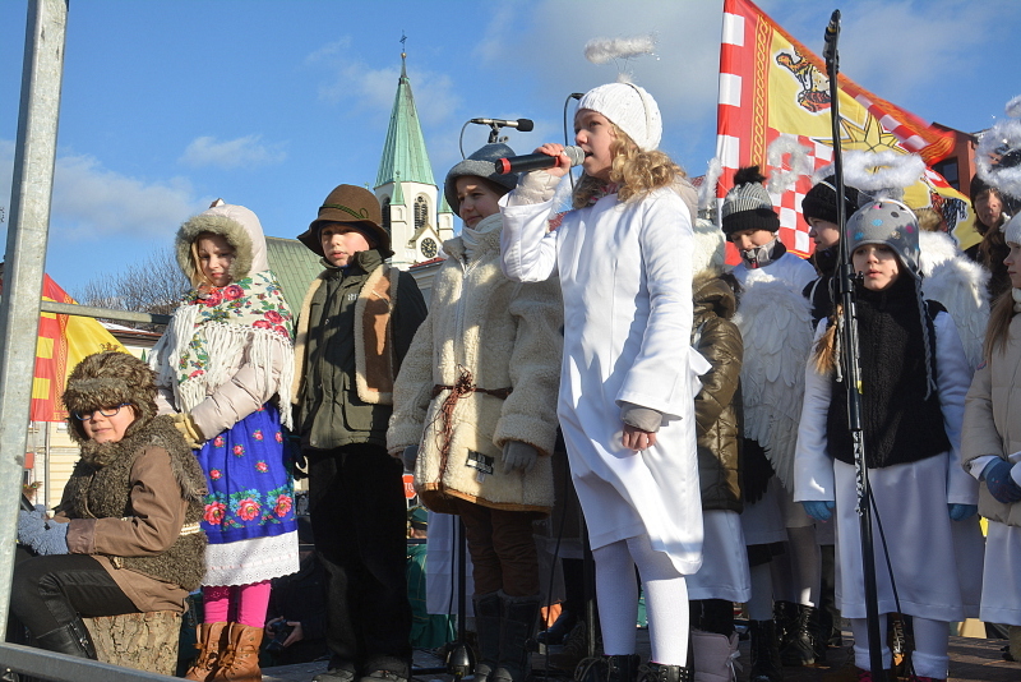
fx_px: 1106
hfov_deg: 49.5
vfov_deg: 34.2
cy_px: 341
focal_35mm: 39
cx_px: 510
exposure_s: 1/60
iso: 100
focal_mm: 26
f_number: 18
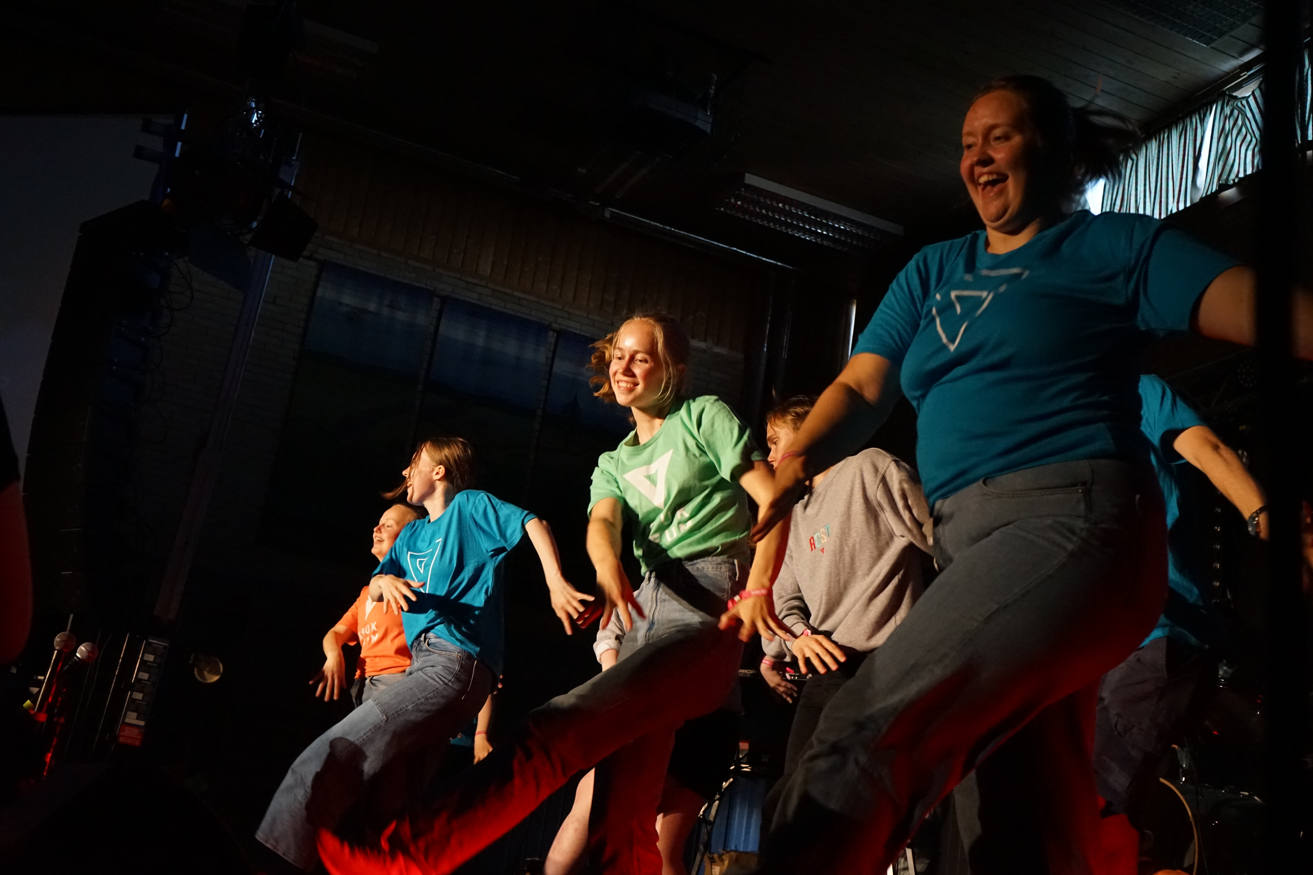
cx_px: 656
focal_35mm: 39
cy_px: 438
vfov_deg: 34.2
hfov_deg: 49.6
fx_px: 1422
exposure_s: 1/160
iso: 5000
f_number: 5.6
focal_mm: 39
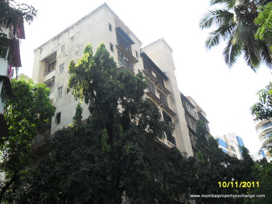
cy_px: 102
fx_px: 291
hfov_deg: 50.1
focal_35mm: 37
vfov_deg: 38.7
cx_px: 136
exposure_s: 1/250
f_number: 4
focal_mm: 6.6
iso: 100
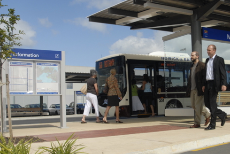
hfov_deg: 39.2
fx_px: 320
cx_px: 150
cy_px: 77
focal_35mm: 50
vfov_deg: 27.1
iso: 200
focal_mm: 24
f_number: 11
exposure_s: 1/125
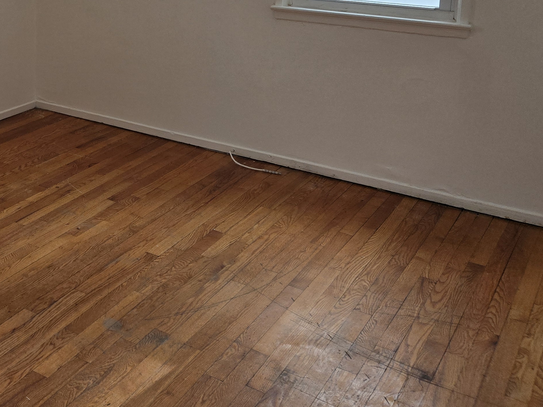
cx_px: 31
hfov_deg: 36.0
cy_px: 3
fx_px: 769
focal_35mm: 49
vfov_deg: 28.0
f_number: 1.8
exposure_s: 1/703
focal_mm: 5.4
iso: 80
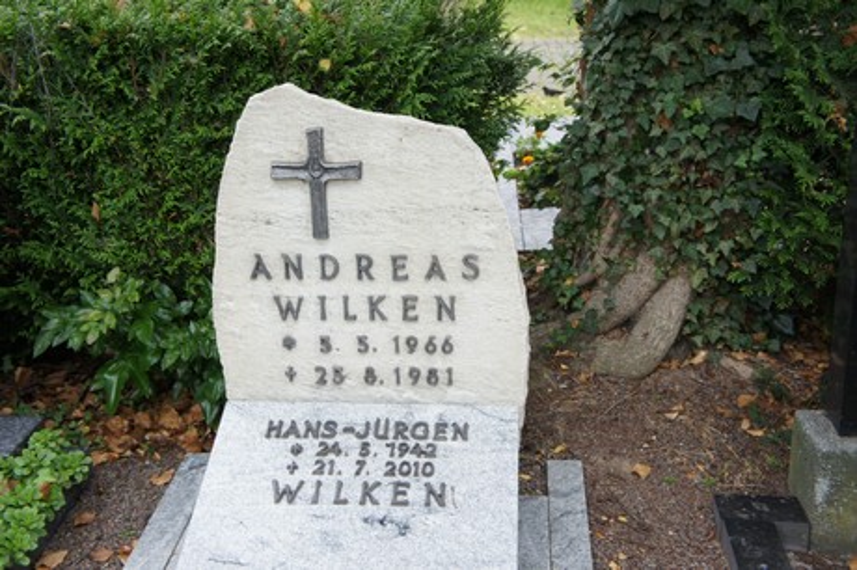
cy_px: 285
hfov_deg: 41.1
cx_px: 428
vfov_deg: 28.0
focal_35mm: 48
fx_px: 1142
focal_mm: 32
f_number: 5
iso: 400
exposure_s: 1/160
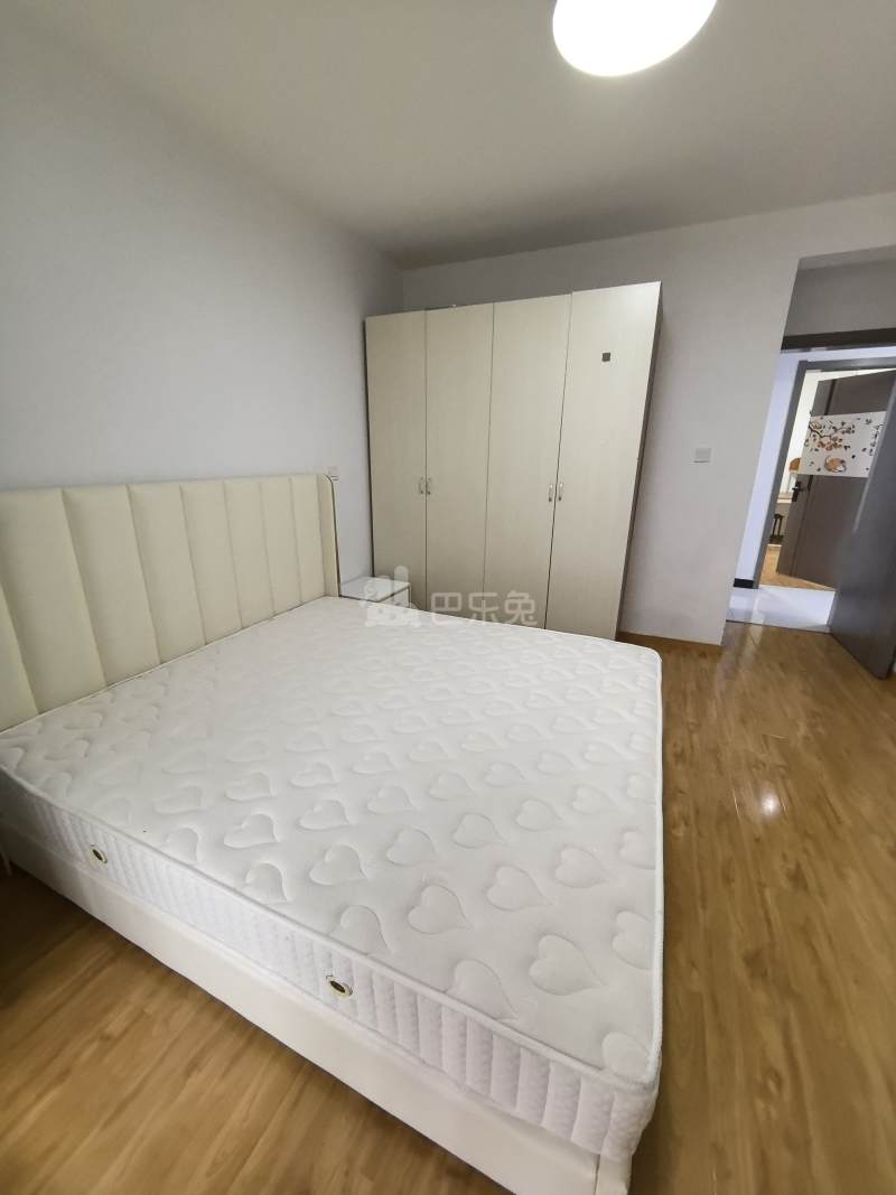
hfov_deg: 89.9
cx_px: 448
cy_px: 598
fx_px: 449
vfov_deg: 106.2
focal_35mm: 13
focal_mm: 1.95
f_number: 2.2
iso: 400
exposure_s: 1/50
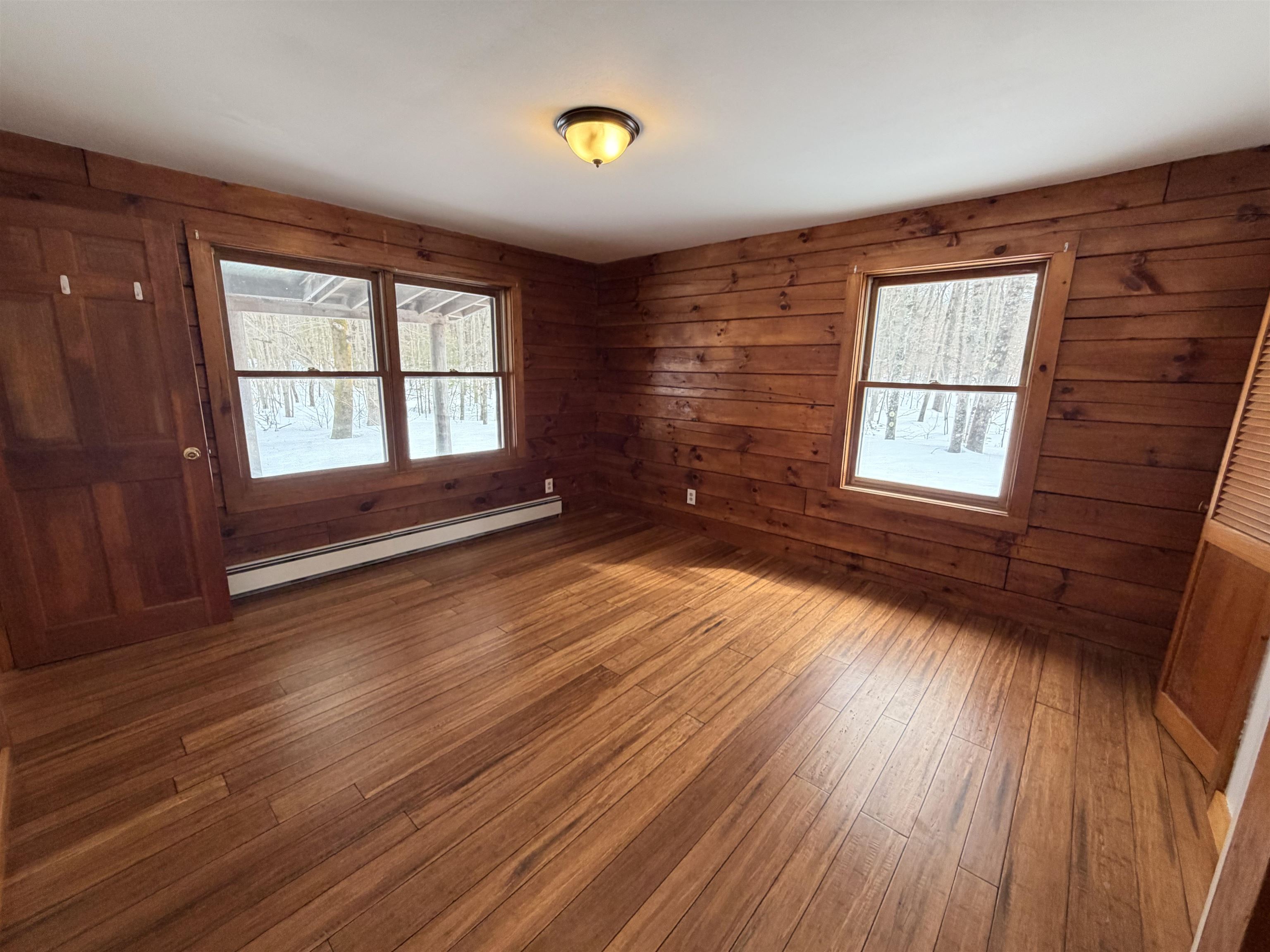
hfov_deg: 102.1
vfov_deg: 85.7
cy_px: 476
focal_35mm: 14
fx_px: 514
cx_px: 635
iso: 200
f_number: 2.2
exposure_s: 1/120
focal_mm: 2.22
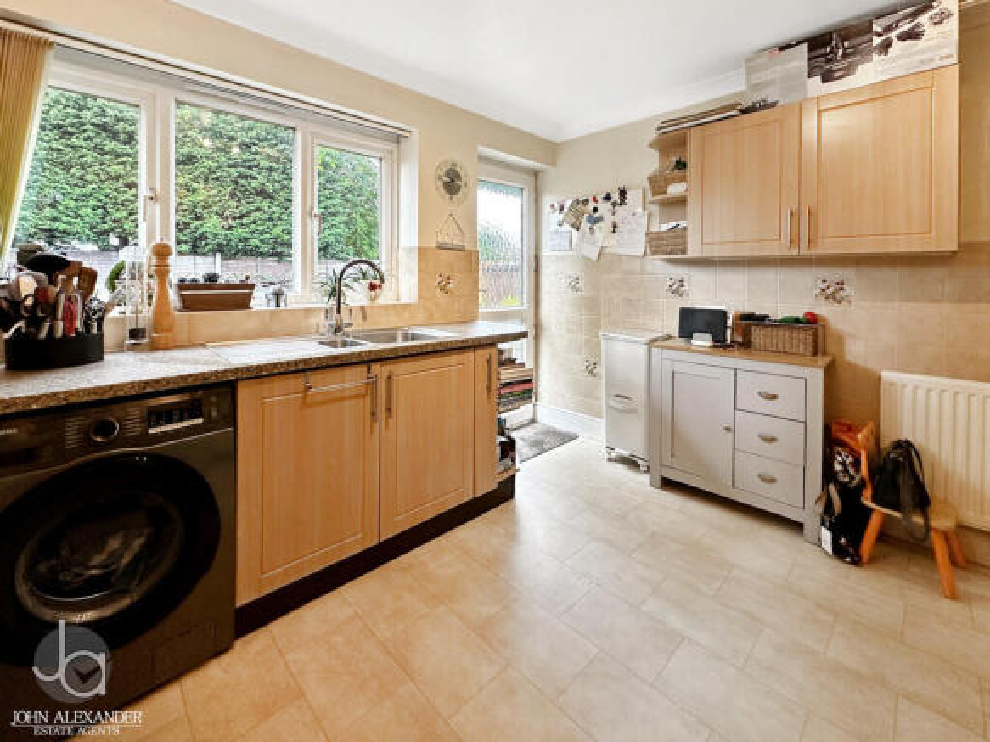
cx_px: 495
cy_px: 371
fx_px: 400
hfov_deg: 102.1
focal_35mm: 14
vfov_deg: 85.7
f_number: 2.2
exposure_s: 1/99
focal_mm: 2.22
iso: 250
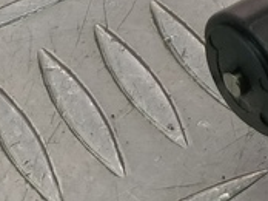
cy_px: -144
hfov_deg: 10.0
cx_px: 744
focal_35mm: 159
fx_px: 1229
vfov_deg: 9.0
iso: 78
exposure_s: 1/50
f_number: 1.6
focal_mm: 4.11
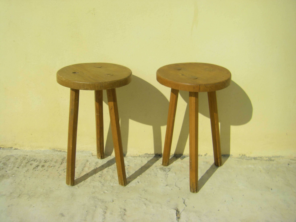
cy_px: 111
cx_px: 148
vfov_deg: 37.7
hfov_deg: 49.0
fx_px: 325
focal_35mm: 38
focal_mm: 6.3
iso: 64
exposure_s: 1/500
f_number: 7
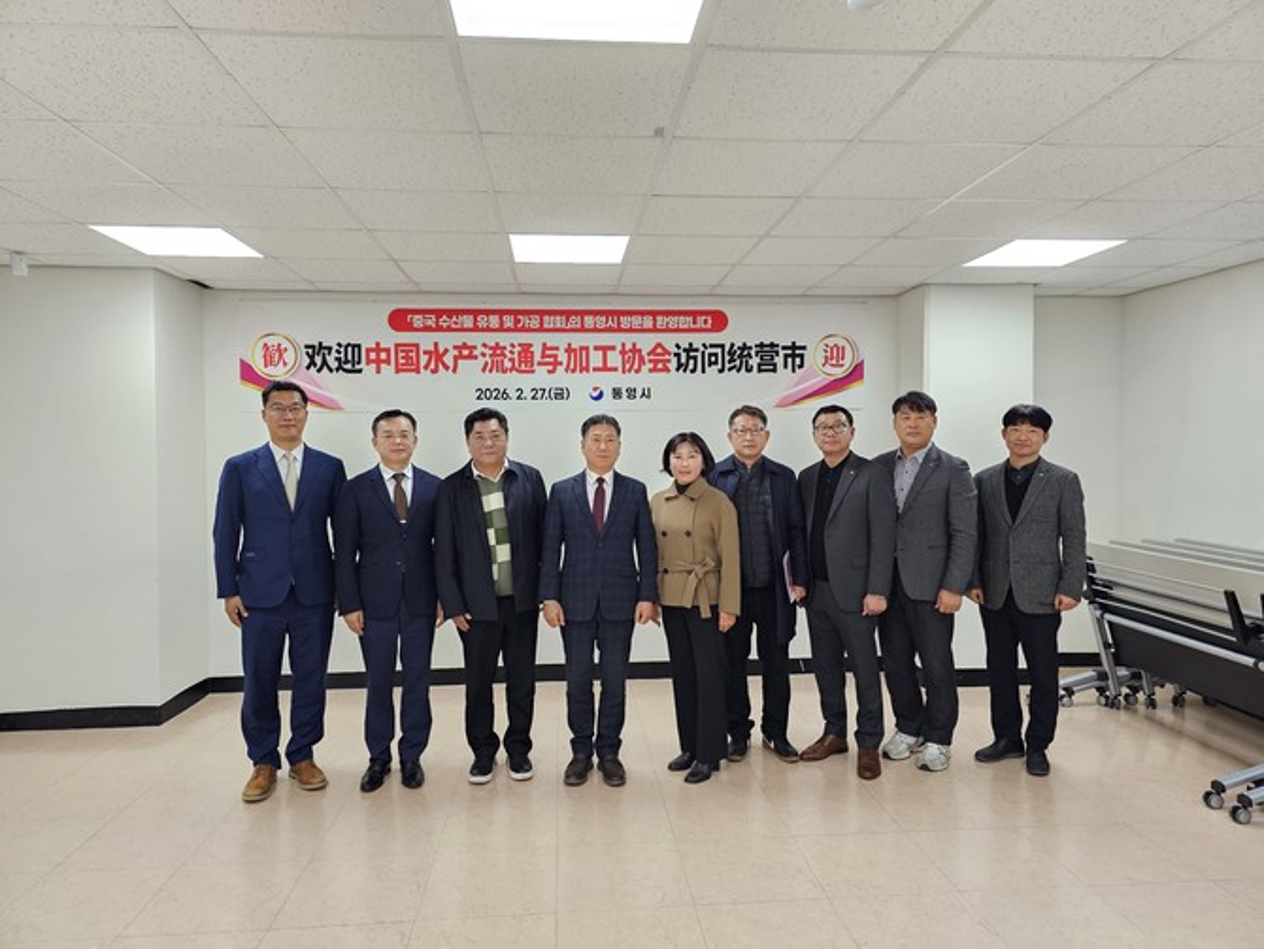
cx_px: 632
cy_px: 474
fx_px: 840
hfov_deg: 73.9
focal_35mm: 23
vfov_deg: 58.9
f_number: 1.7
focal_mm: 6.3
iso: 200
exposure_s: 1/120
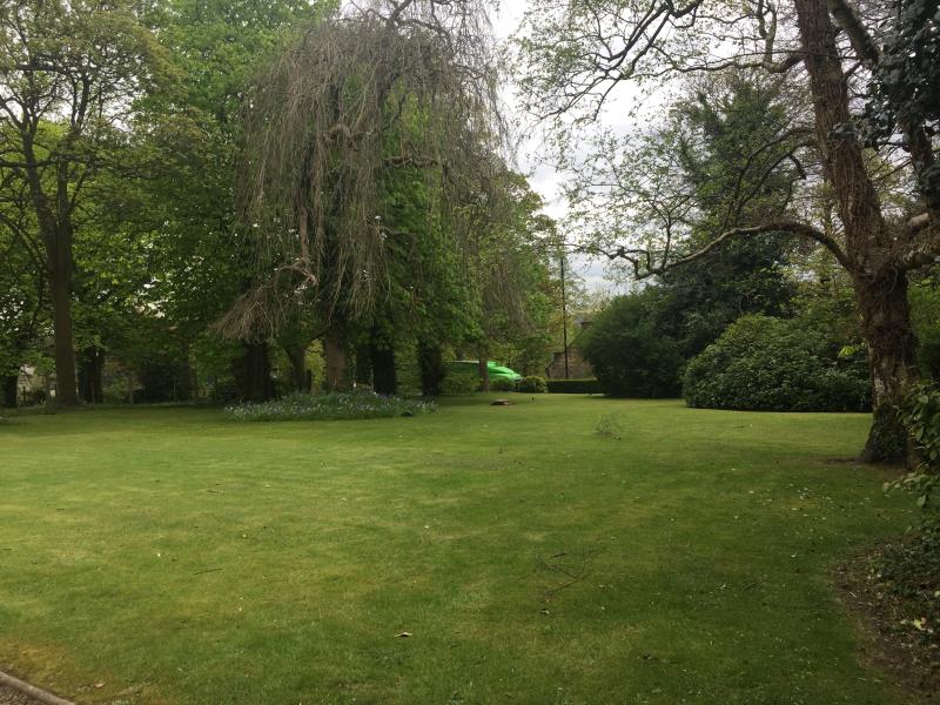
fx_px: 787
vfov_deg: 48.2
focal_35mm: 29
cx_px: 470
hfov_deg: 61.7
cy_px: 352
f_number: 2.2
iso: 32
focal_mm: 4.15
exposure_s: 1/309
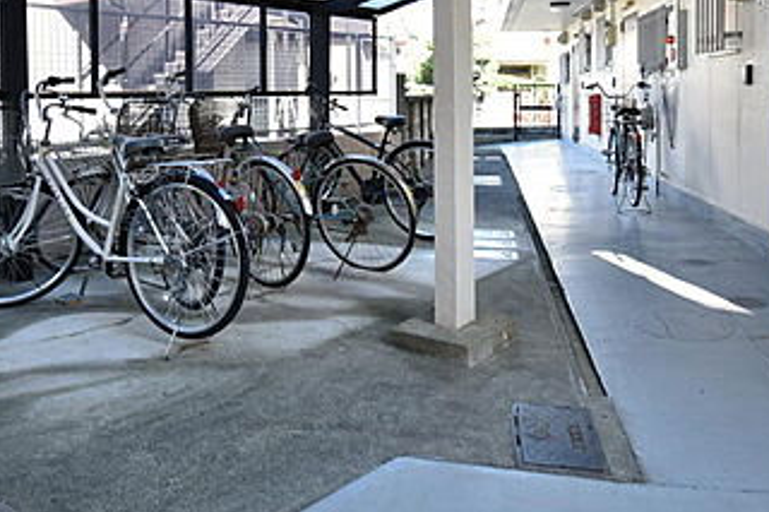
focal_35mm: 30
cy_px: 120
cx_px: 339
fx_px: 640
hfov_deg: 61.8
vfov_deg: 42.1
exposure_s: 1/40
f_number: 4.5
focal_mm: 10
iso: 100
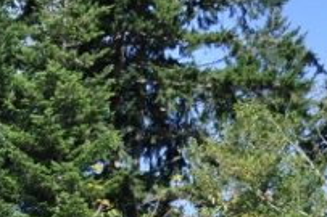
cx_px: -92
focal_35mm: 136
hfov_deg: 14.5
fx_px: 1234
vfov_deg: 9.1
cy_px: 516
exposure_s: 1/320
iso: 200
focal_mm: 18
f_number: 9
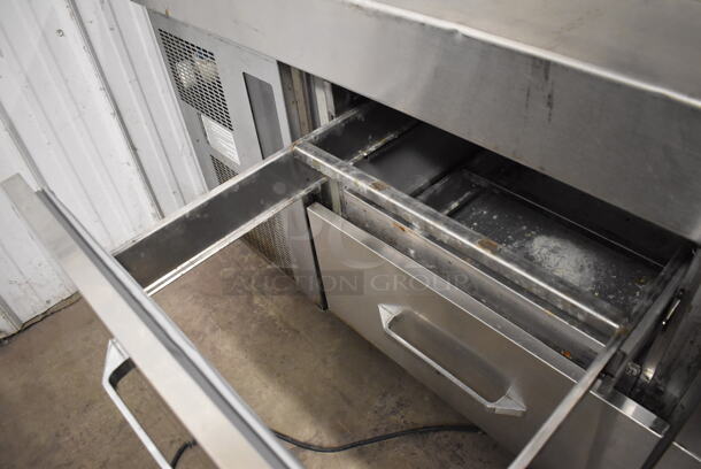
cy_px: 234
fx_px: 526
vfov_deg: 48.0
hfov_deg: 67.3
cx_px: 350
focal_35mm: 27
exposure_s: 1/125
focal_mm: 18
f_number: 3.5
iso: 4000
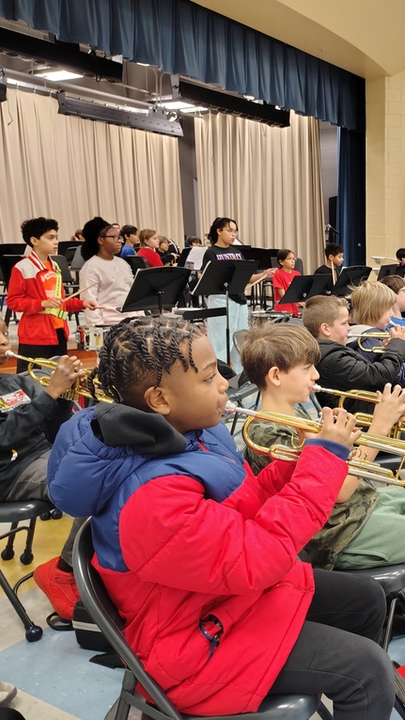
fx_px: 668
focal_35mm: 35
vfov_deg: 56.6
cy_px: 360
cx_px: 425
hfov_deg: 30.8
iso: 1709
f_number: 1.8
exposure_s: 1/30
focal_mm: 5.56
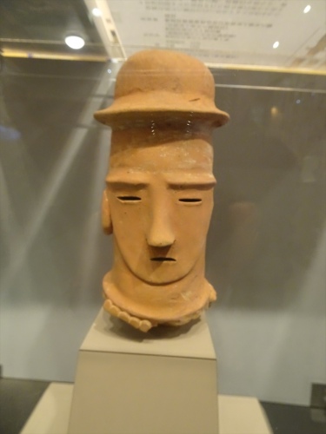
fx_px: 301
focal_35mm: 24
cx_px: 163
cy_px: 217
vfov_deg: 71.6
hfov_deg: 56.8
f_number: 3.5
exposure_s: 1/25
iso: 800
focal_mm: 4.1
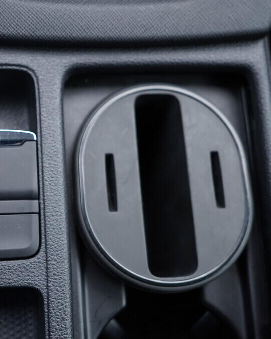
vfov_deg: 36.6
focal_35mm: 51
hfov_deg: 29.1
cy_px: 169
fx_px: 511
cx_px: 60
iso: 320
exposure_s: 1/40
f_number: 2.8
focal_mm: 24
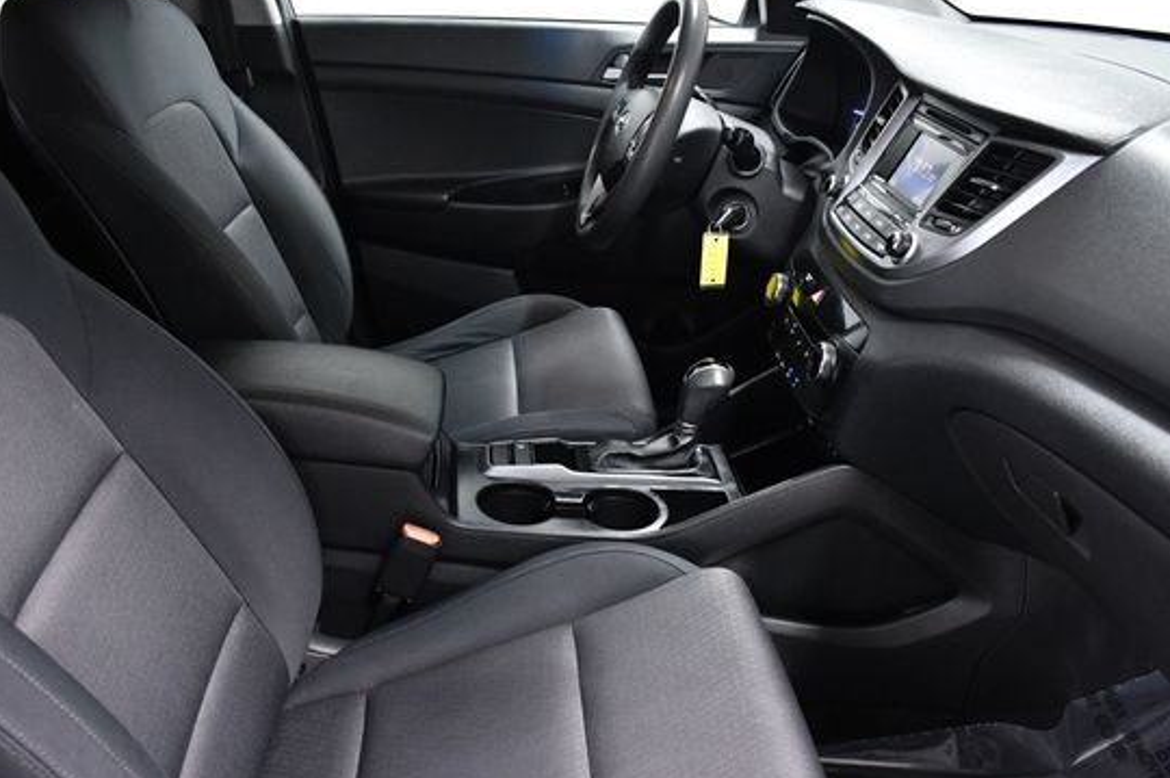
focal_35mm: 32
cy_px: 399
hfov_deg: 58.7
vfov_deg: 41.0
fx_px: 1039
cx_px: 546
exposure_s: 1/100
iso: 2500
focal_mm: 18
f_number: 5
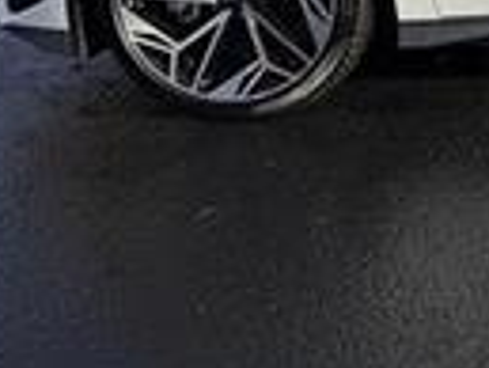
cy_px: -209
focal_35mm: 94
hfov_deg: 17.5
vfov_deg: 14.5
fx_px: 1329
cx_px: 838
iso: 80
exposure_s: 1/6173
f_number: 1.78
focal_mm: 6.76
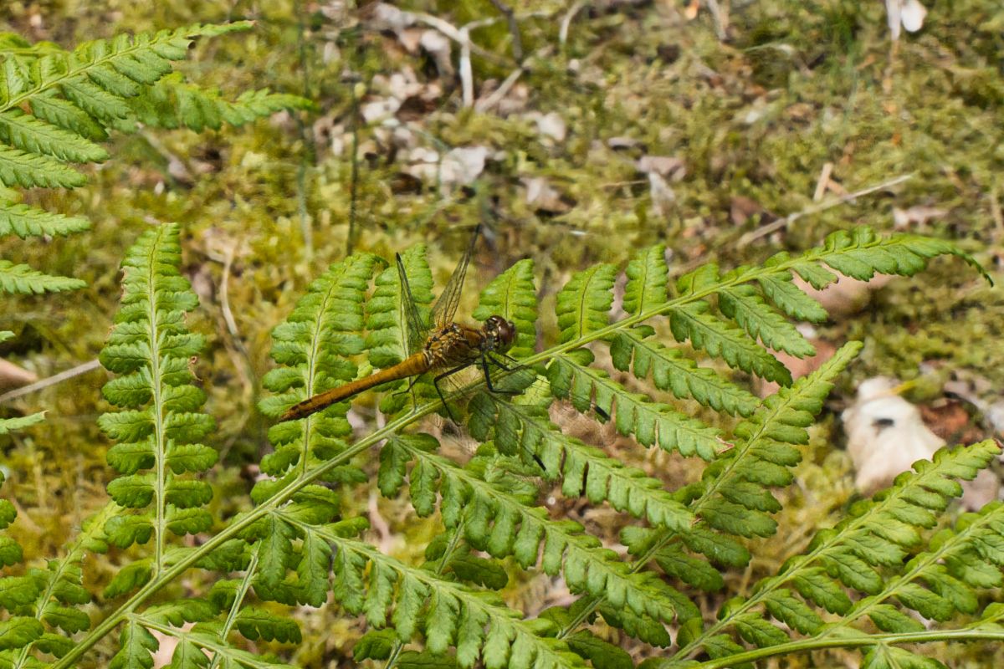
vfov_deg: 27.0
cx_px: 502
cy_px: 334
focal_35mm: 50
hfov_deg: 39.6
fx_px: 1394
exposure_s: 1/1600
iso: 8000
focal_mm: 50
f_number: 16
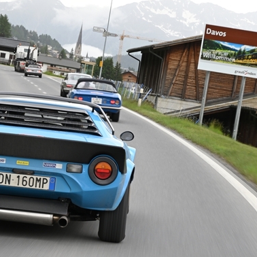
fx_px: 1302
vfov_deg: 11.3
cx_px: 99
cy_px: 130
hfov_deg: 11.3
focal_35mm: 155
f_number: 22
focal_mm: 115
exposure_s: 1/25
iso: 500
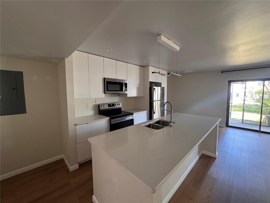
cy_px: 102
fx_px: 109
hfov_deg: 102.1
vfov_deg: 85.7
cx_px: 135
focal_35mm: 14
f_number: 2.2
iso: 320
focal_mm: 2.22
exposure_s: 1/60
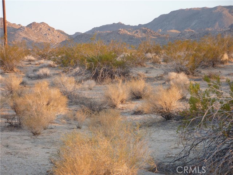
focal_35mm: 128
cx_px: 116
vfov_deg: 11.6
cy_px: 88
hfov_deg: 15.4
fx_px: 862
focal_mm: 21
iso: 100
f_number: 4.4
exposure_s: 1/50
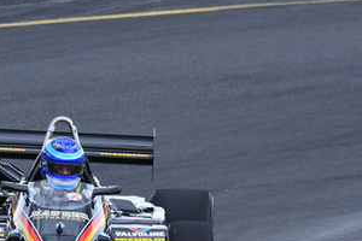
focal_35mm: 1600
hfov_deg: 1.3
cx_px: -4
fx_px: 16088
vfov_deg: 0.9
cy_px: 114
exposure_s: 1/640
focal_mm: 400
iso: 1250
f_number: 11
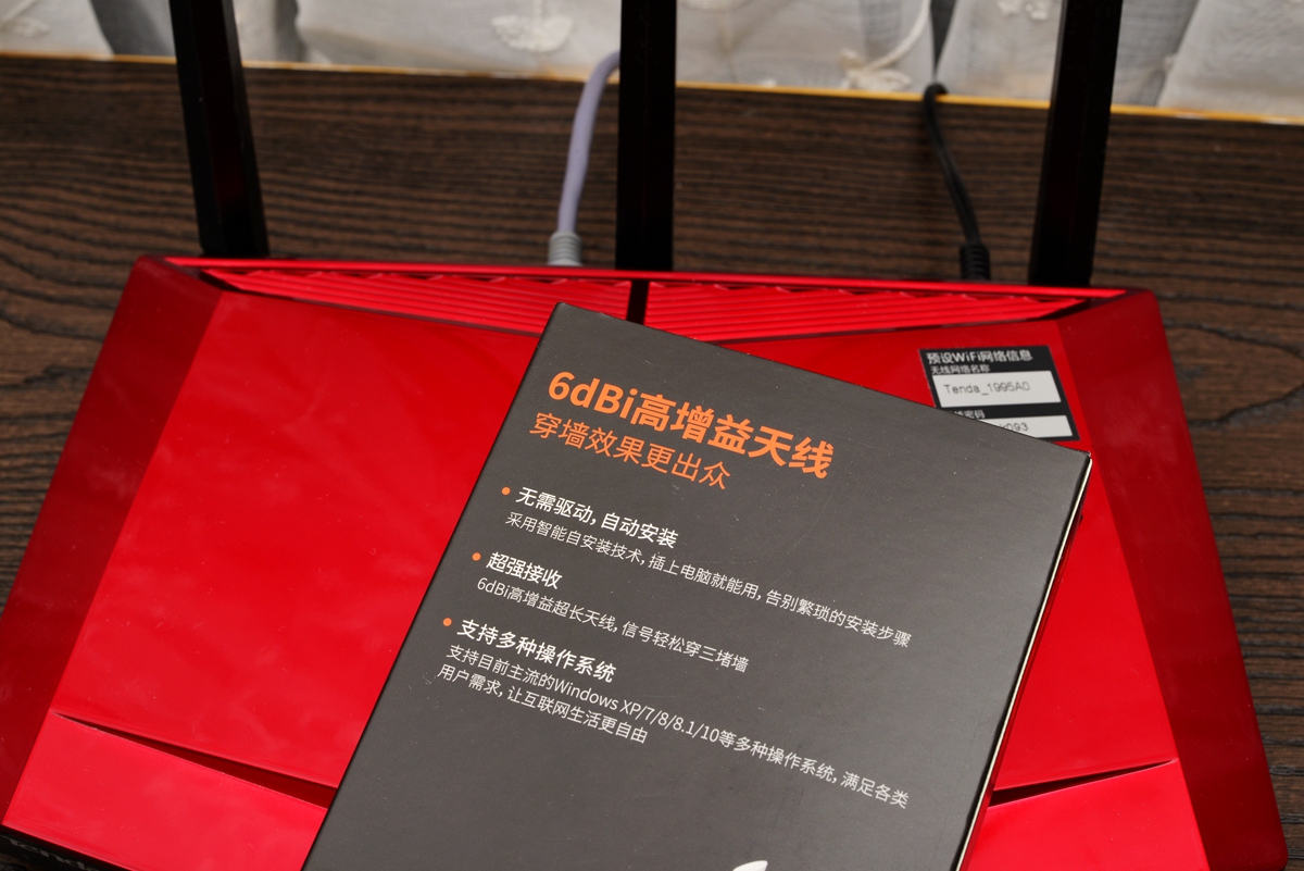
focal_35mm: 50
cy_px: 436
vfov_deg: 27.0
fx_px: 1812
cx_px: 652
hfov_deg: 39.6
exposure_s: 1/100
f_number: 16
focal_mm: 50
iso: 250
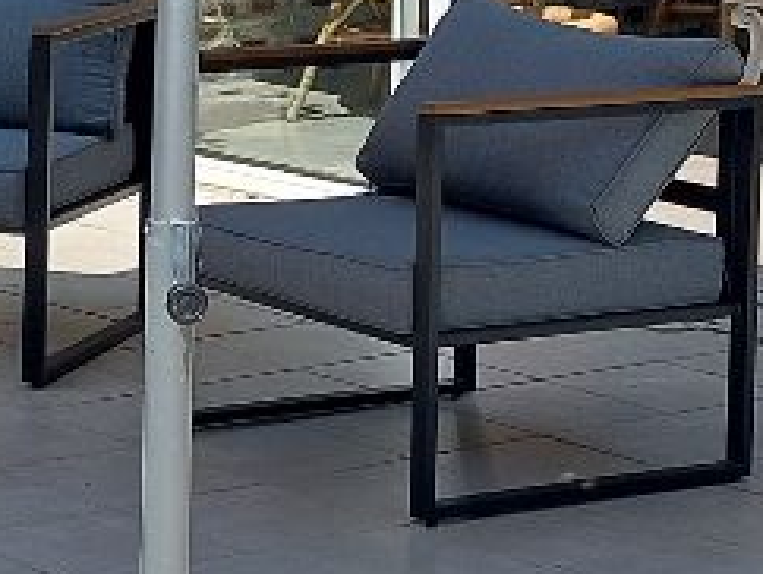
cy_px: -173
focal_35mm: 165
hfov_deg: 11.9
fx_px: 3641
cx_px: 32
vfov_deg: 8.9
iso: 25
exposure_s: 1/1218
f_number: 1.8
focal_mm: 5.23
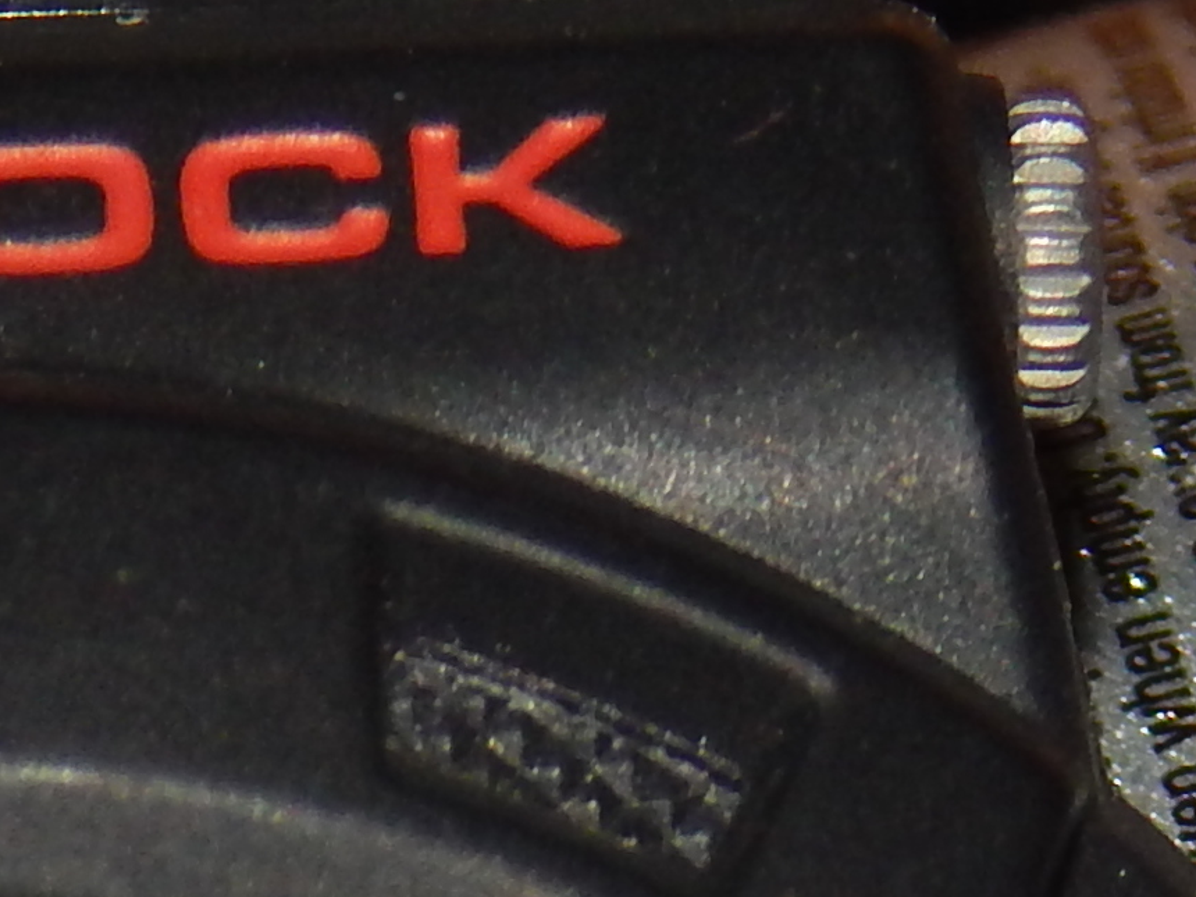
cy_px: 2275
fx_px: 21283
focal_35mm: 616
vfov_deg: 2.4
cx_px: 86
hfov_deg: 3.2
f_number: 9.2
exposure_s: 1/60
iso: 200
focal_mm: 20.5
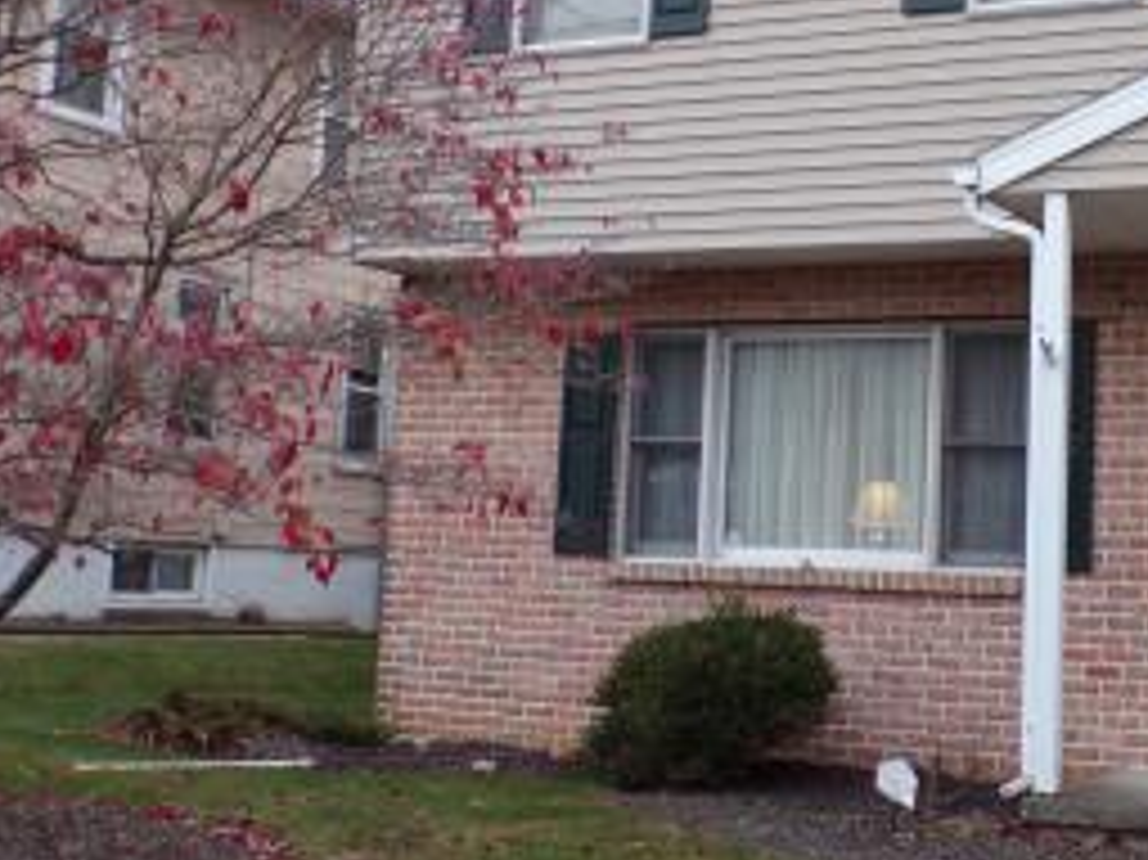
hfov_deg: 32.5
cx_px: 882
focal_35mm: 58
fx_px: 1923
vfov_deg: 25.0
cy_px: 257
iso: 124
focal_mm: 6.6
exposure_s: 1/34
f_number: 3.3
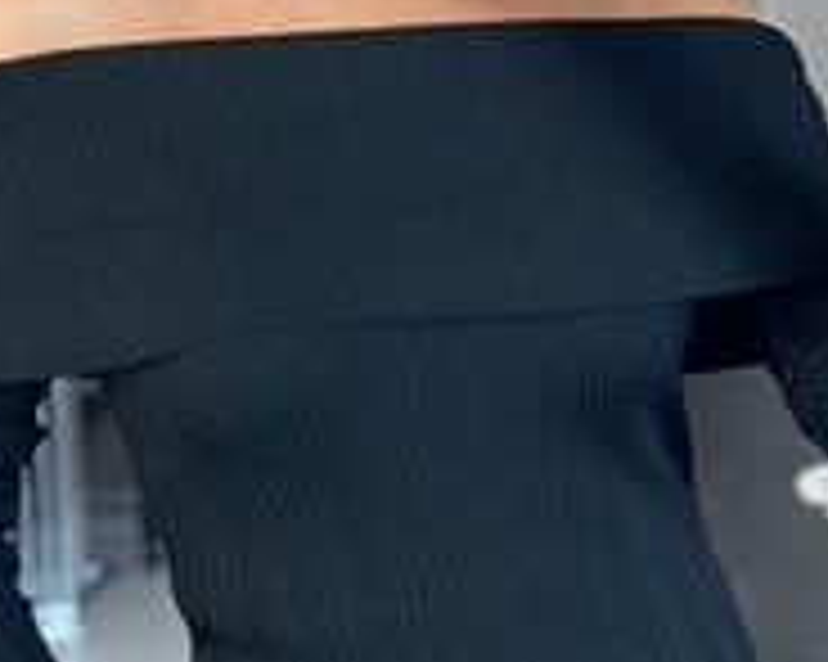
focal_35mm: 129
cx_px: 495
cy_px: 288
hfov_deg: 14.9
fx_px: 3160
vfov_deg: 12.0
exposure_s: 1/60
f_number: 1.78
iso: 125
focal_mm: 6.86
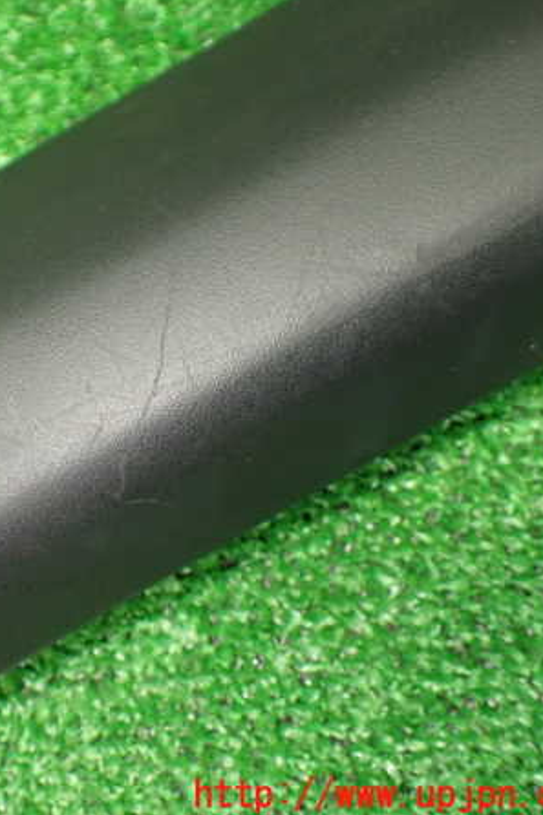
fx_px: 951
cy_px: 408
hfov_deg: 30.5
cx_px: 59
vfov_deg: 46.4
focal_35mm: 42
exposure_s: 1/100
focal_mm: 5.4
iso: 800
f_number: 2.3
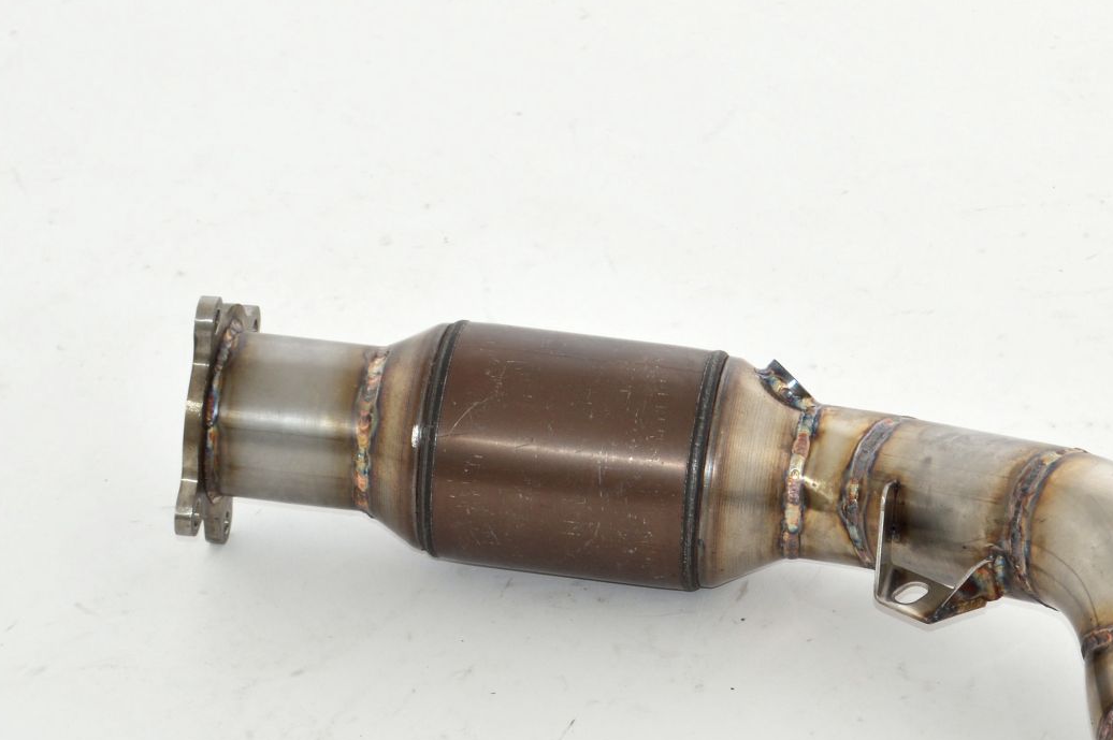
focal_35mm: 139
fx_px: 4294
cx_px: 764
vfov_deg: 9.8
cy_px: 589
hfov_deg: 14.7
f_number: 10
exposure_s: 1/200
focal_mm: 50
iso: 200
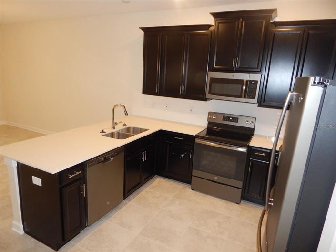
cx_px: 168
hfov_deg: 76.4
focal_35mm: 22
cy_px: 126
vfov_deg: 61.0
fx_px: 213
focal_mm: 4
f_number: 3
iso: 200
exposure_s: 1/30
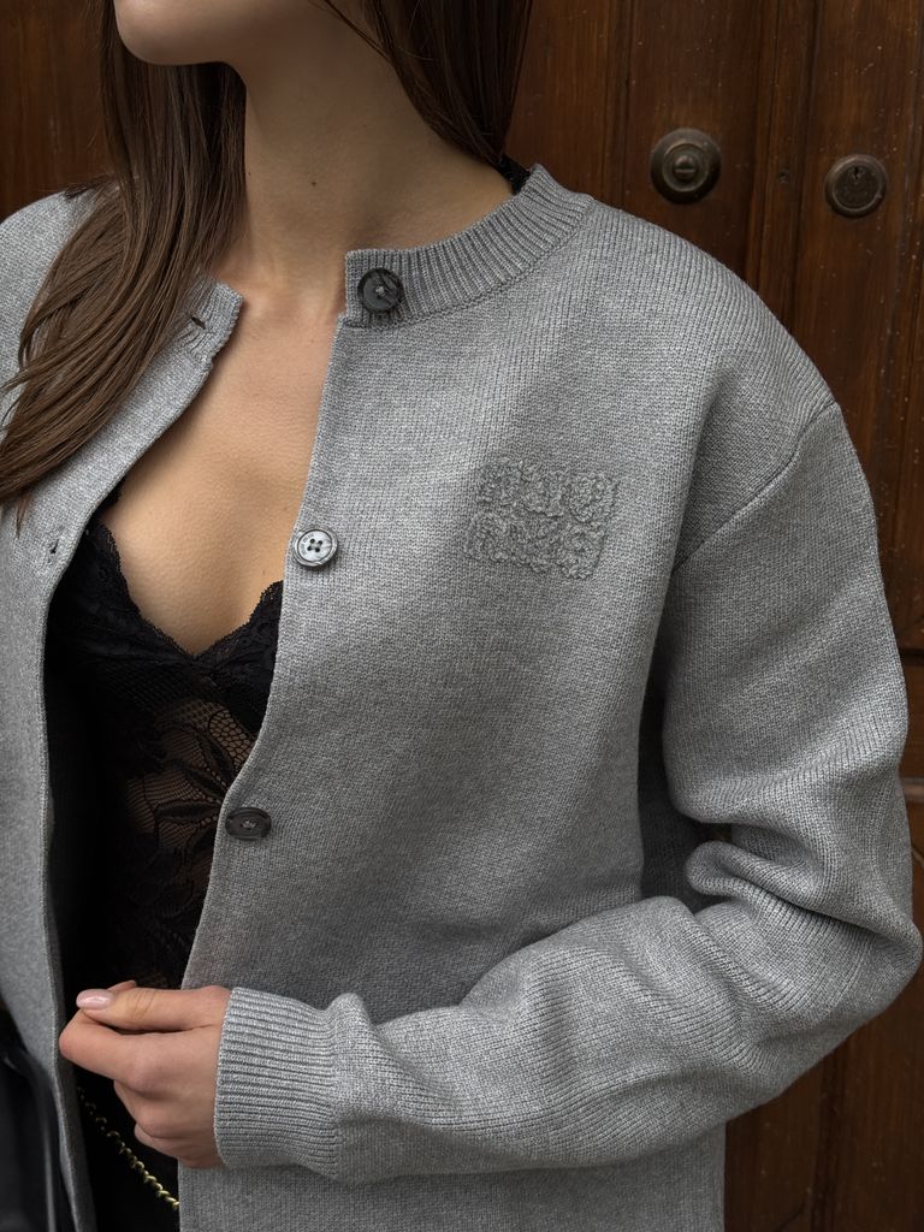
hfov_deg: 30.3
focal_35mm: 48
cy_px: 616
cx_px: 462
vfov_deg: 39.7
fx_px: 1708
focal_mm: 6.76
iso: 64
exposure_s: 1/1543
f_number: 1.78
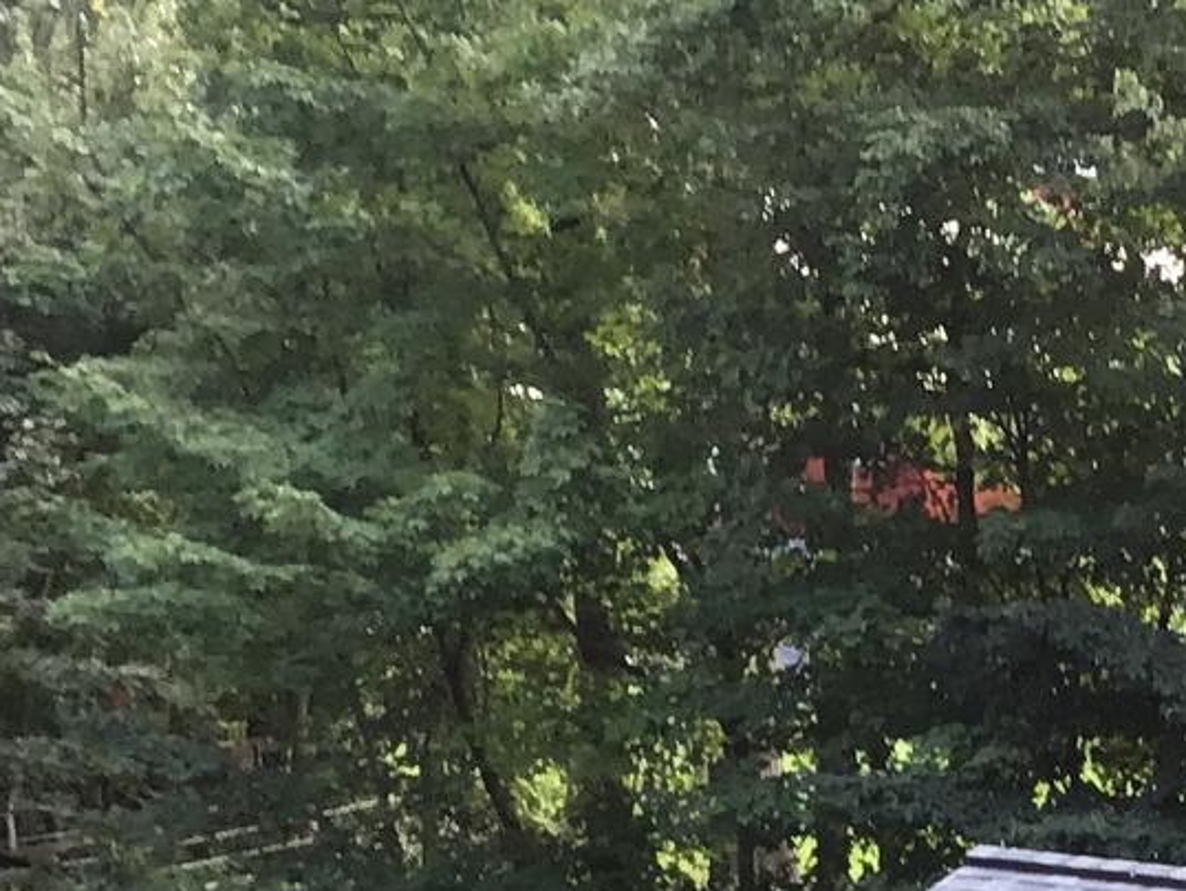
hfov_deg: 15.6
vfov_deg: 11.7
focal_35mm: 118
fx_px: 4045
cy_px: 1588
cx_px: 1689
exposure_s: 1/60
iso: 32
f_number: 2.4
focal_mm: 3.3
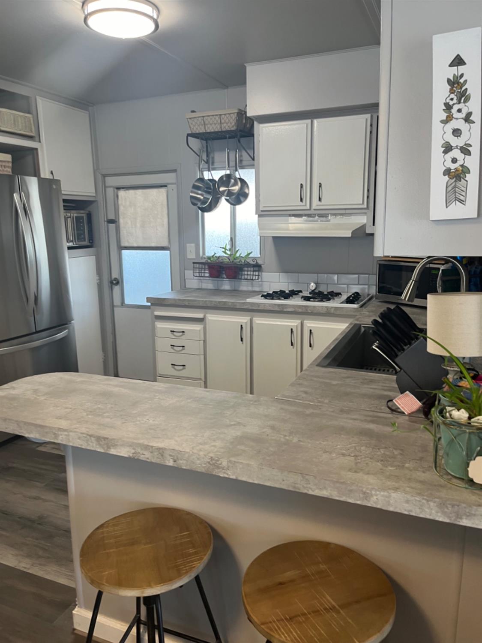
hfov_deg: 53.1
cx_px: 241
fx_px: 483
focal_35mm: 26
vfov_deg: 67.3
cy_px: 322
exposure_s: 1/60
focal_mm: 5.1
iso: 100
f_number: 1.6
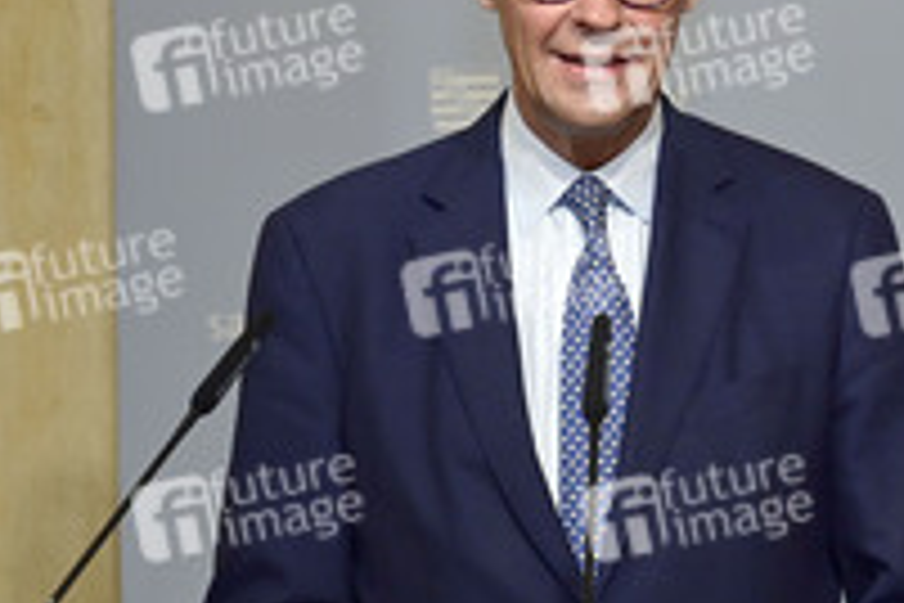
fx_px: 3942
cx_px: 578
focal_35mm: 157
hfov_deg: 13.1
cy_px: 396
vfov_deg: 8.7
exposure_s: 1/200
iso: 1000
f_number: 6.3
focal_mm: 70
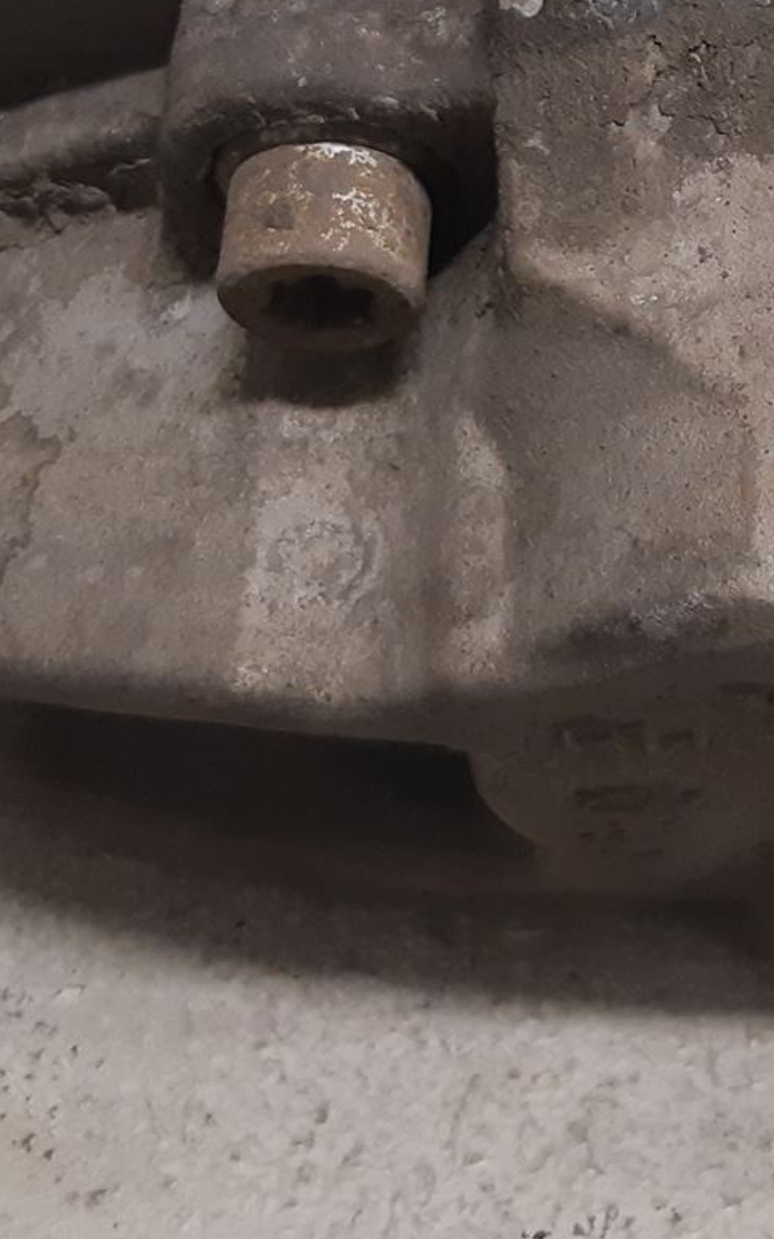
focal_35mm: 73
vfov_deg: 27.3
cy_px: 138
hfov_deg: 17.4
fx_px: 2464
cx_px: 793
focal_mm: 3.93
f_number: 1.7
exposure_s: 1/50
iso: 160
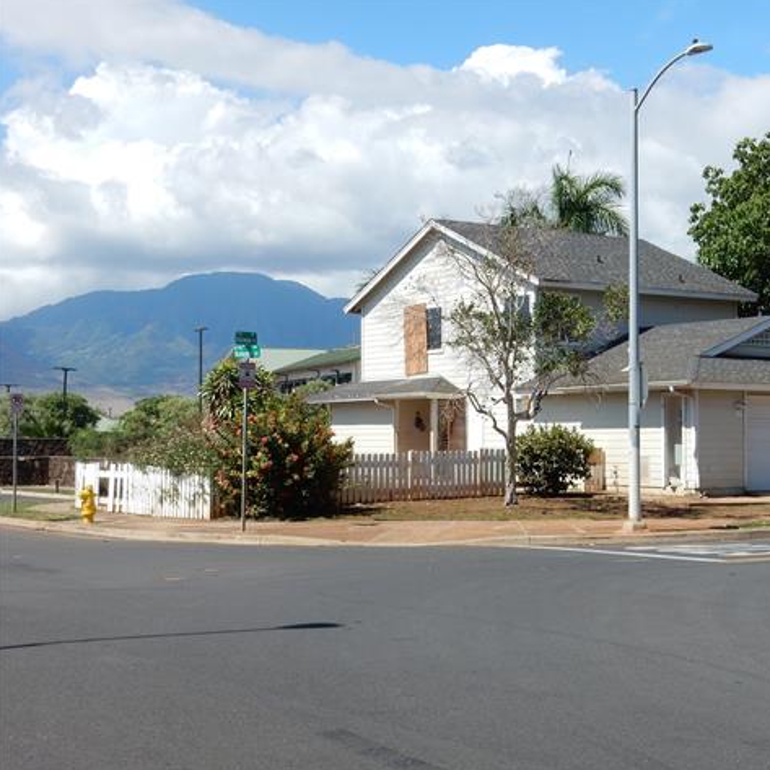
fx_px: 1535
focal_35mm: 61
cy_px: 384
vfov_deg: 28.2
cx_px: 518
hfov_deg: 28.0
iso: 125
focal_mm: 9
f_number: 4.5
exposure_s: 1/1000
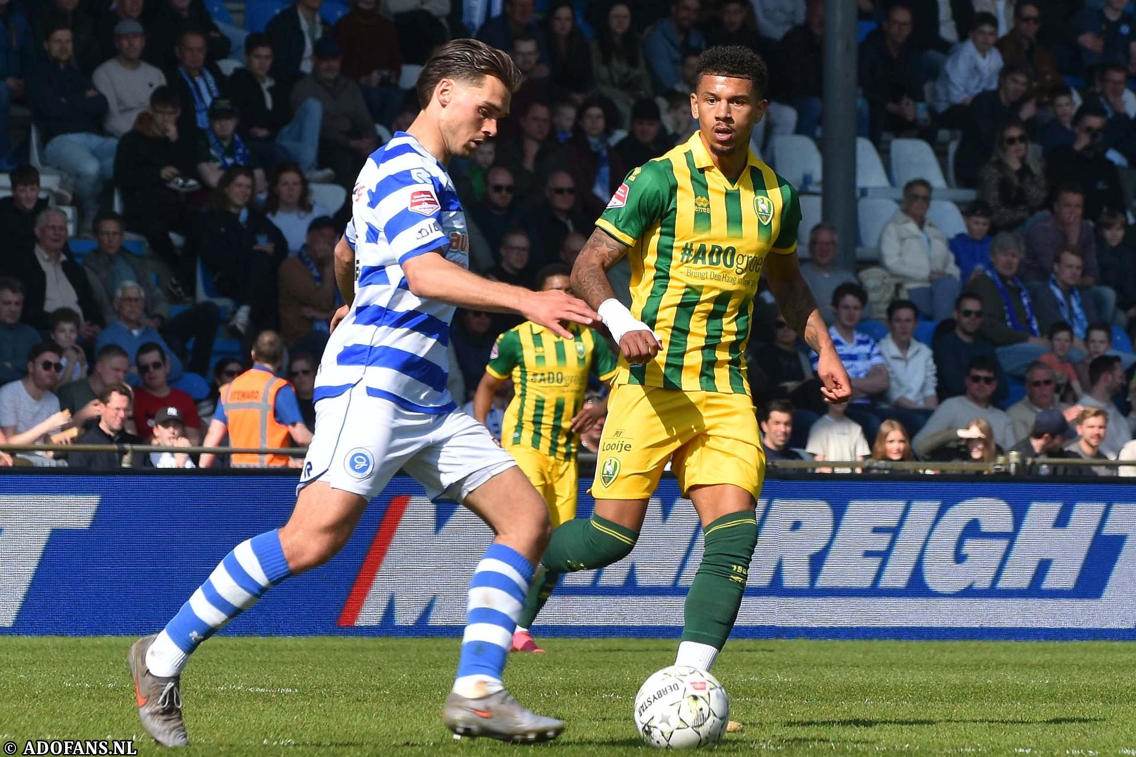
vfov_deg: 5.7
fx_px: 7573
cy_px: 378
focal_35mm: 240
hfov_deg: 8.6
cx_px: 568
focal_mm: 160
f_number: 5.6
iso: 140
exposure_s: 1/640
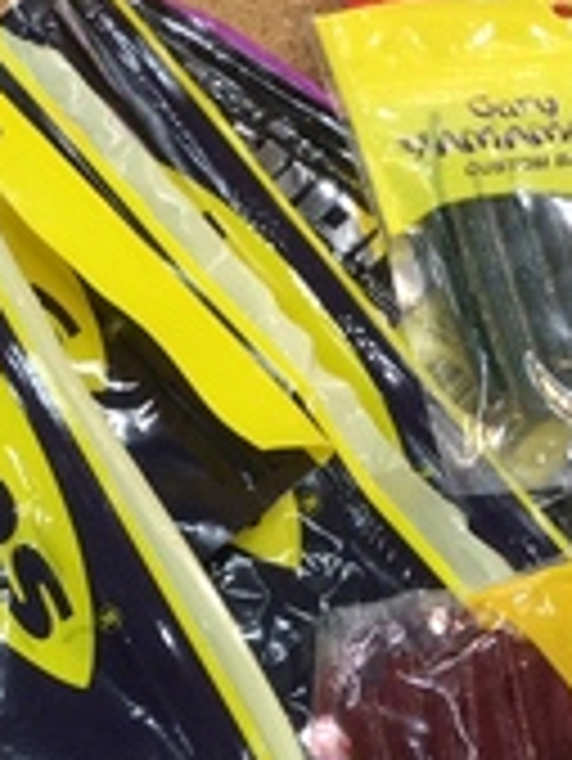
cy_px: 814
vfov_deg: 17.3
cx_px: -9
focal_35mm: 110
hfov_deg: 13.3
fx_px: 2420
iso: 32
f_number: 2.4
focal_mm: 3.3
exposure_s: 1/40
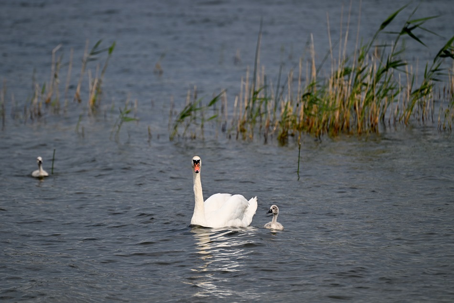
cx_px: 227
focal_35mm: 300
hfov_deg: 6.9
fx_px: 3784
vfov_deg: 4.6
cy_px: 152
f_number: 5.6
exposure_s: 1/1000
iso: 125
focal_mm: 300
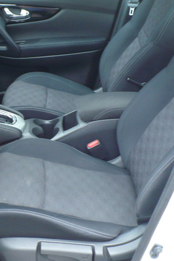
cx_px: 22
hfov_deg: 20.6
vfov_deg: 30.9
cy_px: 144
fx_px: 471
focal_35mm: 65
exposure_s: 1/30
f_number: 2.8
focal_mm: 6.1
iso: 160
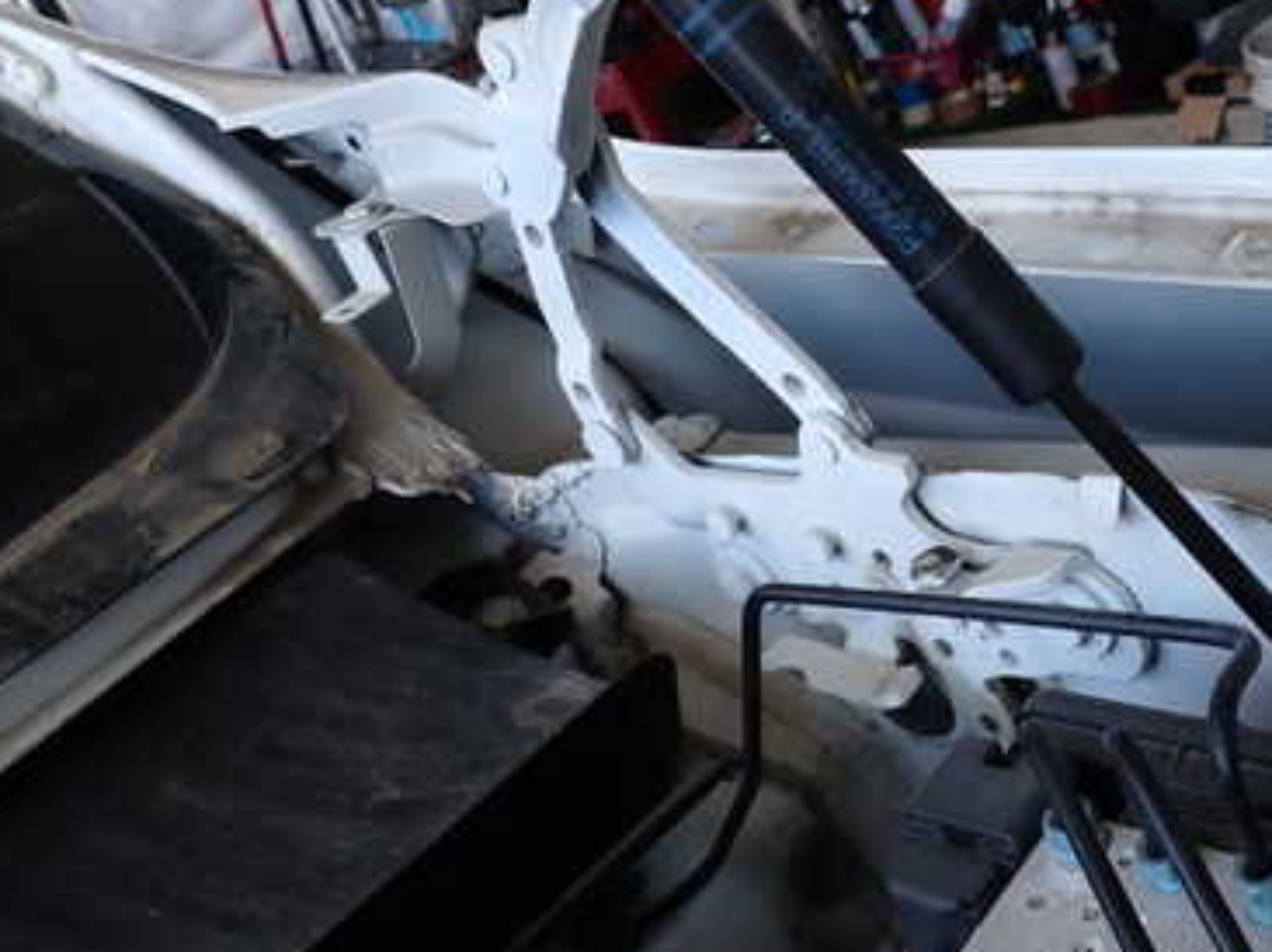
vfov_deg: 34.6
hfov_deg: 43.9
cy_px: 285
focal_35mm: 41
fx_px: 1506
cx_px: 997
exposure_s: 1/125
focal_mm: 4.5
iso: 100
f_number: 2.8
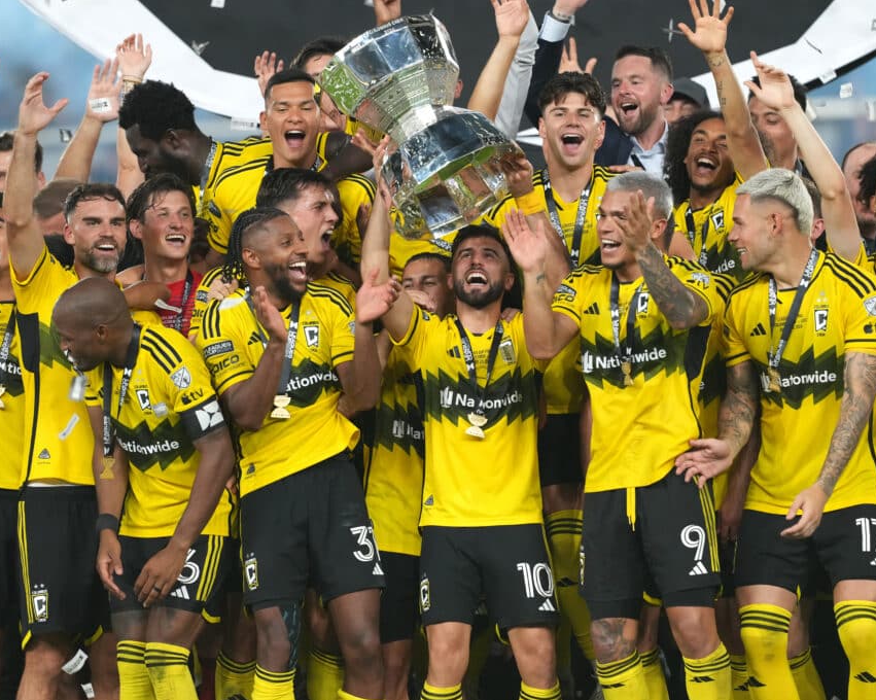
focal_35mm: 339
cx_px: 487
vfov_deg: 4.6
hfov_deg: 5.7
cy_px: 351
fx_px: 8785
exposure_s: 1/1000
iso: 4000
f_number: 3.5
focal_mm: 300
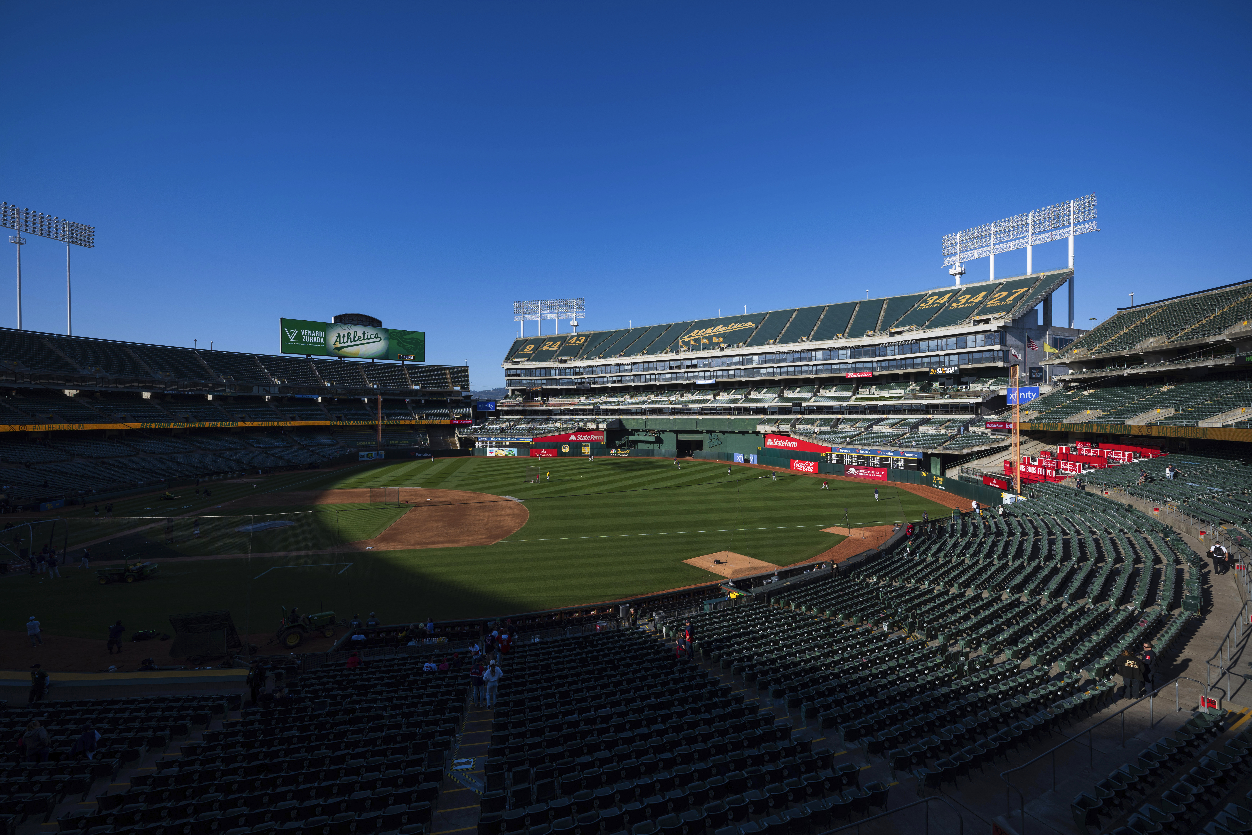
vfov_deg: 81.2
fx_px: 487
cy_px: 418
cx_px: 626
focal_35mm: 14
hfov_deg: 104.3
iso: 64
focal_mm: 14
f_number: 3.5
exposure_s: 1/2000
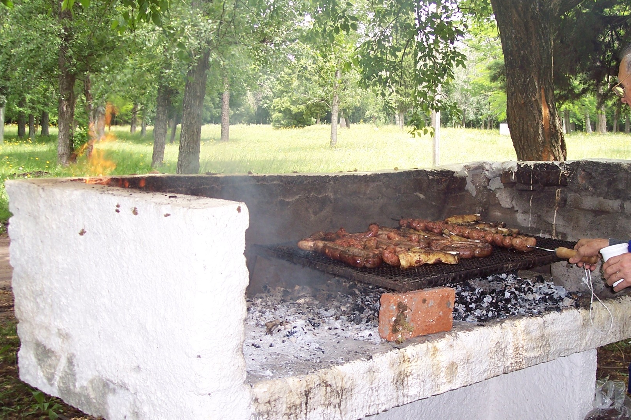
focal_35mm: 50
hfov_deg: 39.5
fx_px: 876
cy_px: 189
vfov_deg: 27.0
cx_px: 374
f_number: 3.4
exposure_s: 1/125
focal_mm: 8
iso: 100
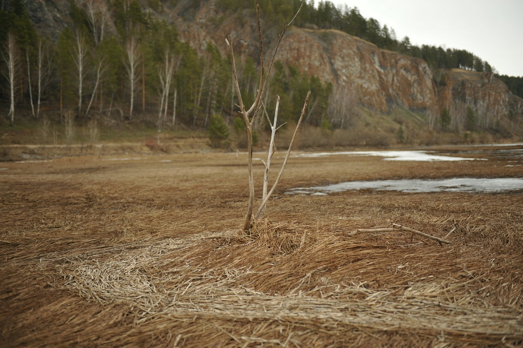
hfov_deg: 46.4
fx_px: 610
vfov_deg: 31.8
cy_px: 174
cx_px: 262
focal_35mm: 42
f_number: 2.8
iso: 200
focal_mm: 42
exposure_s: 1/1250
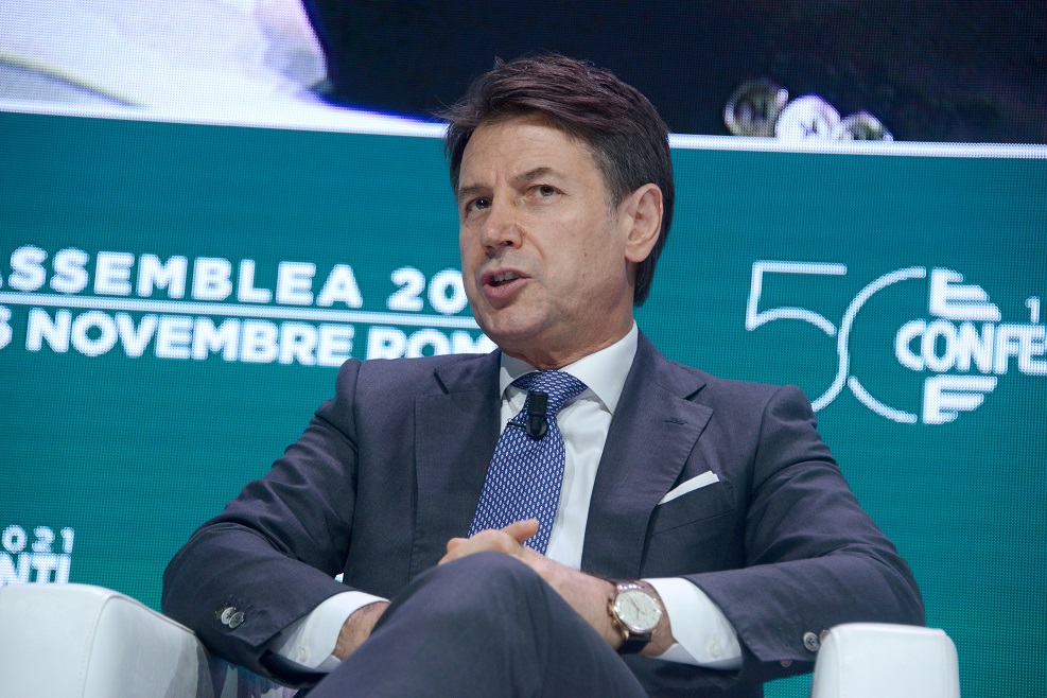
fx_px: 4362
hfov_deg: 13.7
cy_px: 349
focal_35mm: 150
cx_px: 524
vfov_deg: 9.1
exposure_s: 1/160
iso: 1600
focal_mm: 150
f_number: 5.6
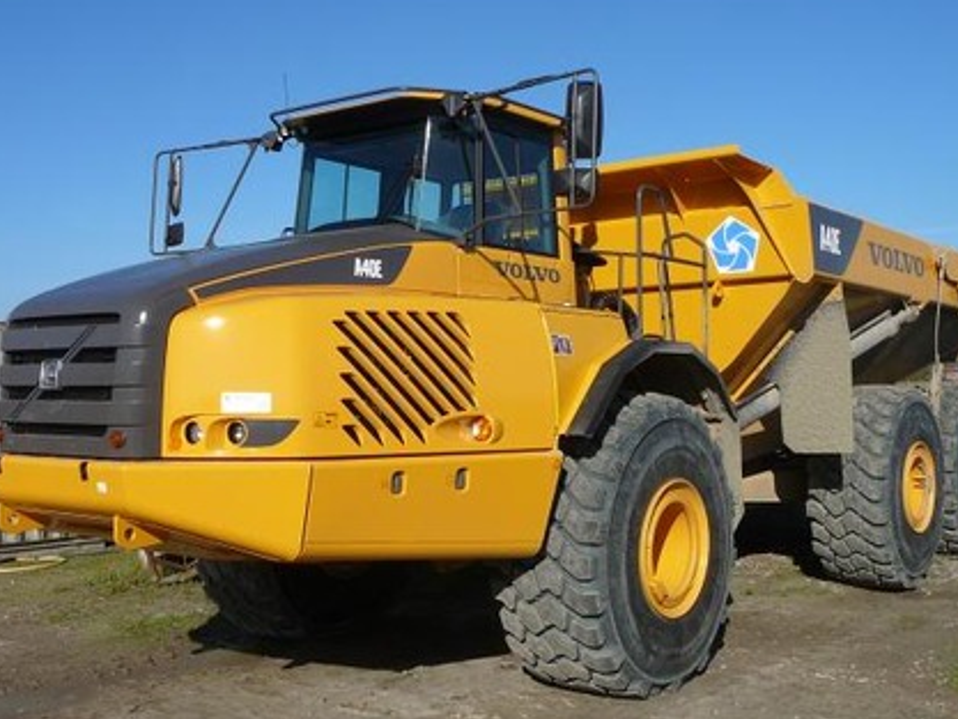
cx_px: 487
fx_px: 1163
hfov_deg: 44.8
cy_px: 346
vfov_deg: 34.4
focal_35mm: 42
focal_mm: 5.2
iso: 80
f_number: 5
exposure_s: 1/800
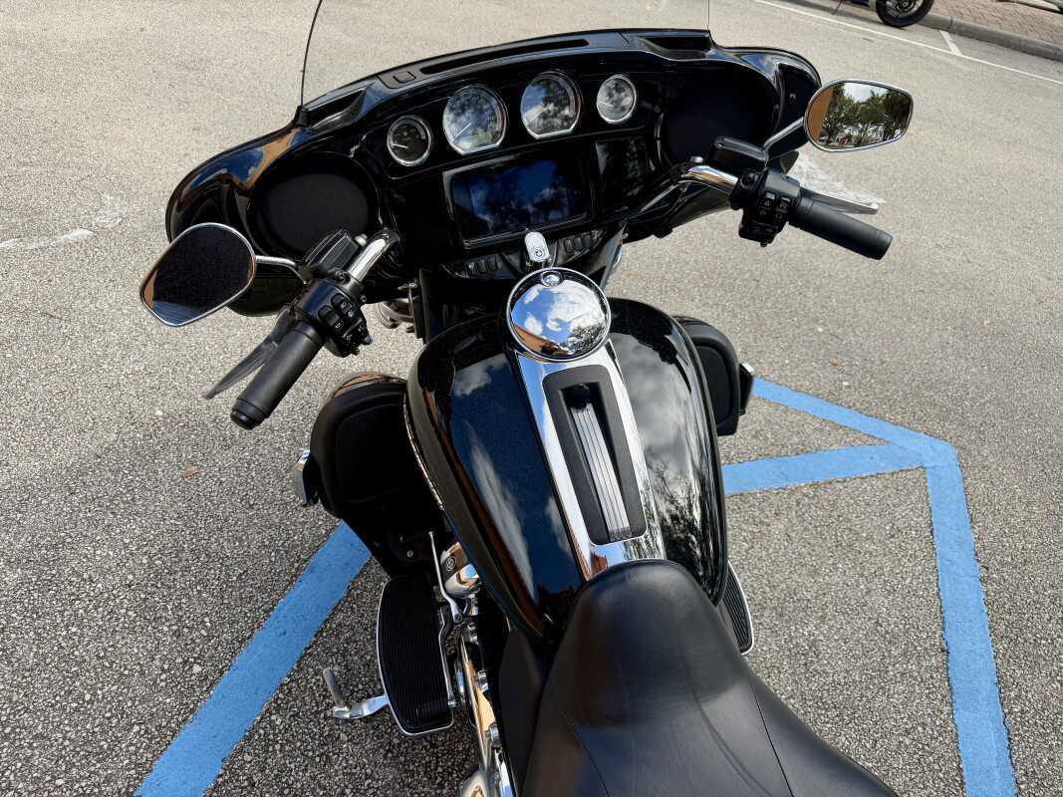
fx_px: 737
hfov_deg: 71.6
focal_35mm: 24
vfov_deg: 56.8
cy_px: 398
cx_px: 532
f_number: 1.78
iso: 80
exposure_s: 1/2299
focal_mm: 6.76
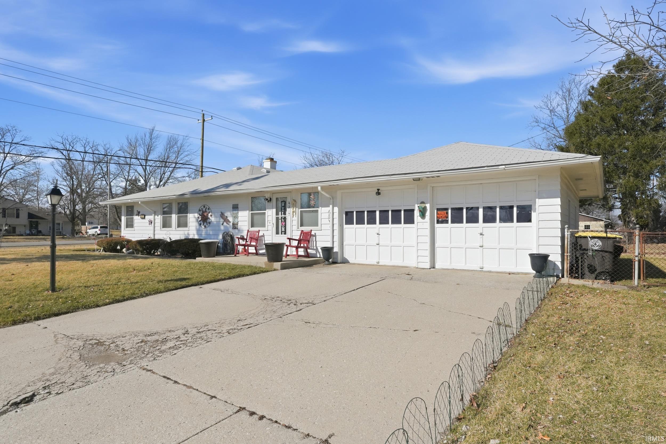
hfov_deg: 79.2
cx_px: 333
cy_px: 222
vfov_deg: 57.8
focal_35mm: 22
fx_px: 402
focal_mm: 14.5
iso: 640
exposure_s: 1/3200
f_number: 9
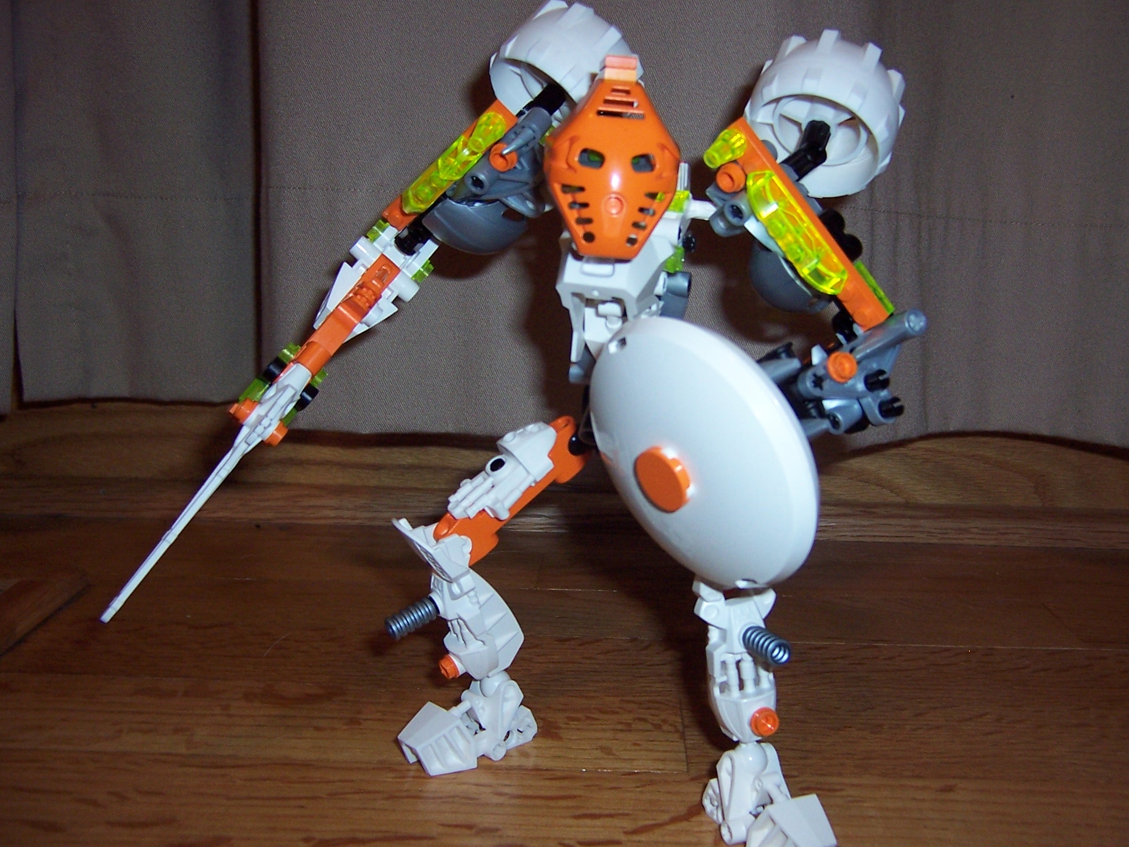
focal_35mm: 35
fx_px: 1142
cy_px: 429
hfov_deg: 52.6
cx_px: 592
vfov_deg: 40.7
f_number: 2.8
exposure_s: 1/60
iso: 140
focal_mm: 5.5
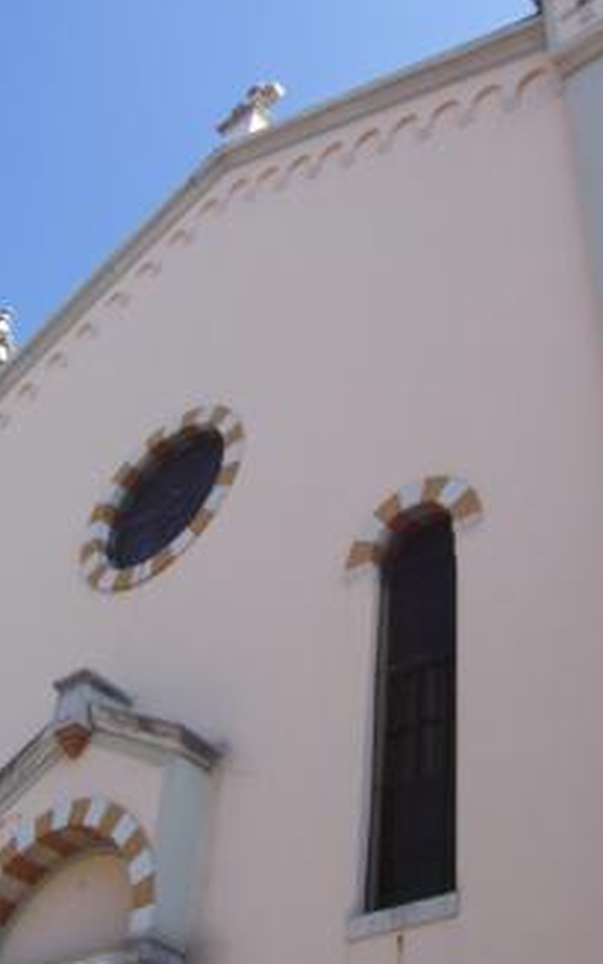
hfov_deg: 29.2
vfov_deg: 45.1
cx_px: 297
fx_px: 1157
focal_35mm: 44
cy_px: 555
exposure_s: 1/250
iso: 80
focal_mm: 5.6
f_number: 5.6
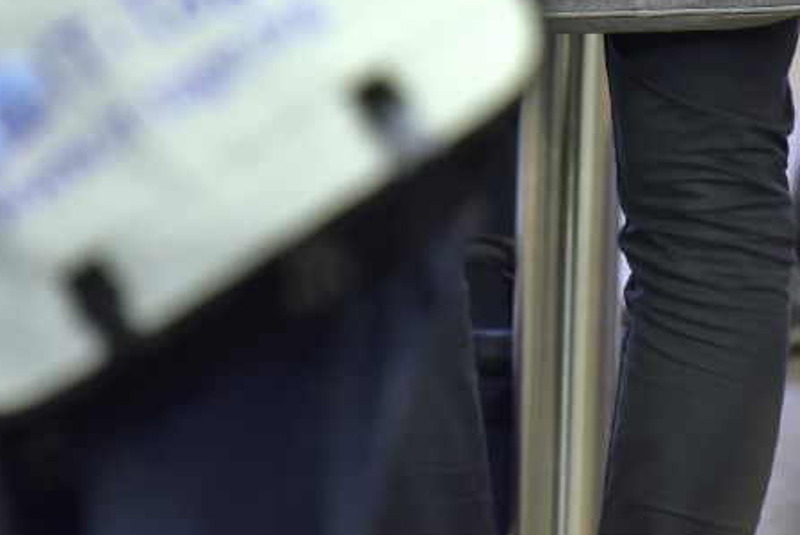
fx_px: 9895
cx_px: 522
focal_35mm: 445
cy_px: 1
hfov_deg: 4.6
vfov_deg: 3.1
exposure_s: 1/250
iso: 1250
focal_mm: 200
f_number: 3.2
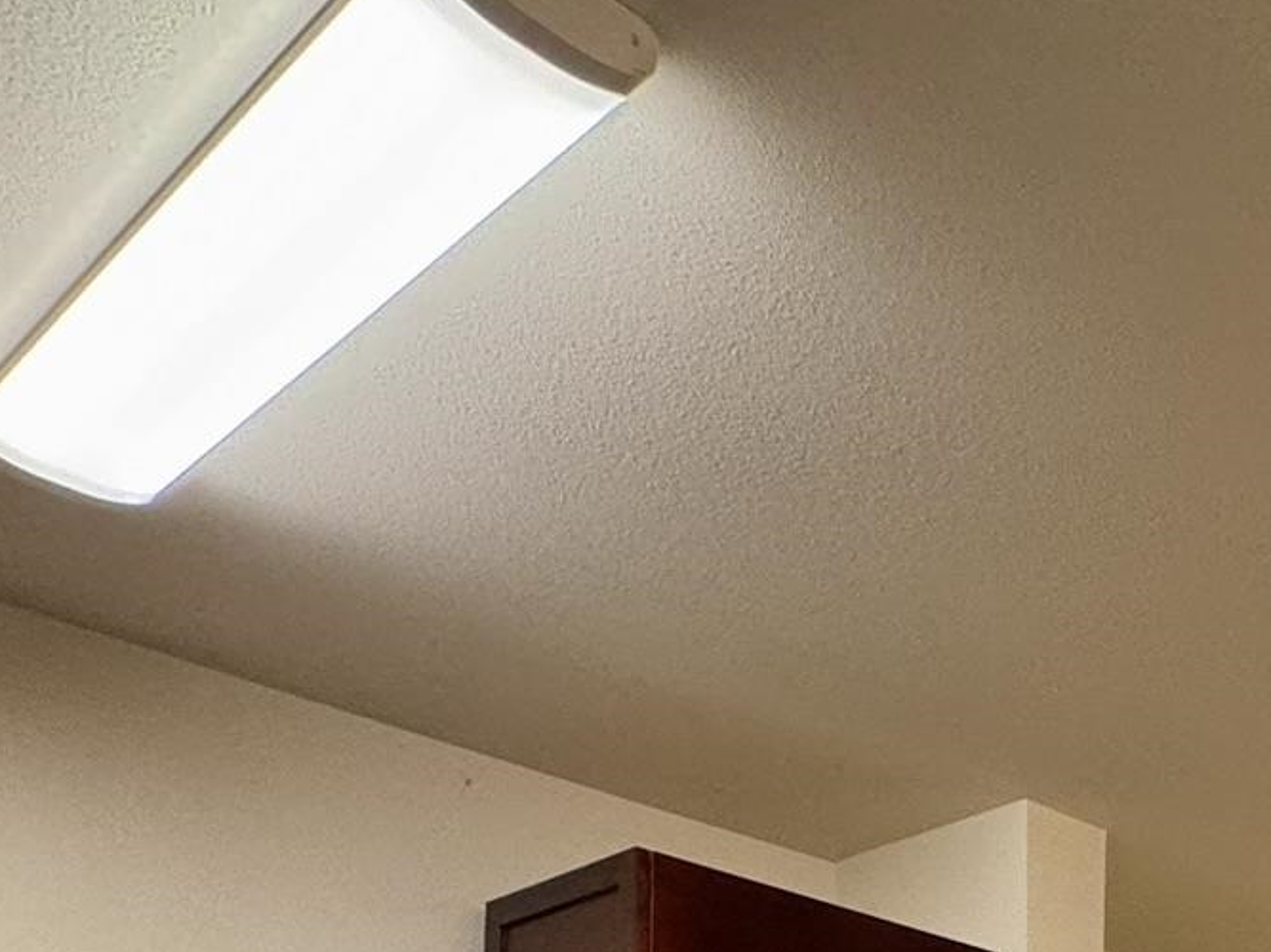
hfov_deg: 30.4
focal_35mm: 43
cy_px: 1403
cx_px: 1789
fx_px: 1579
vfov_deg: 25.7
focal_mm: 2.22
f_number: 2.2
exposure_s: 1/60
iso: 160
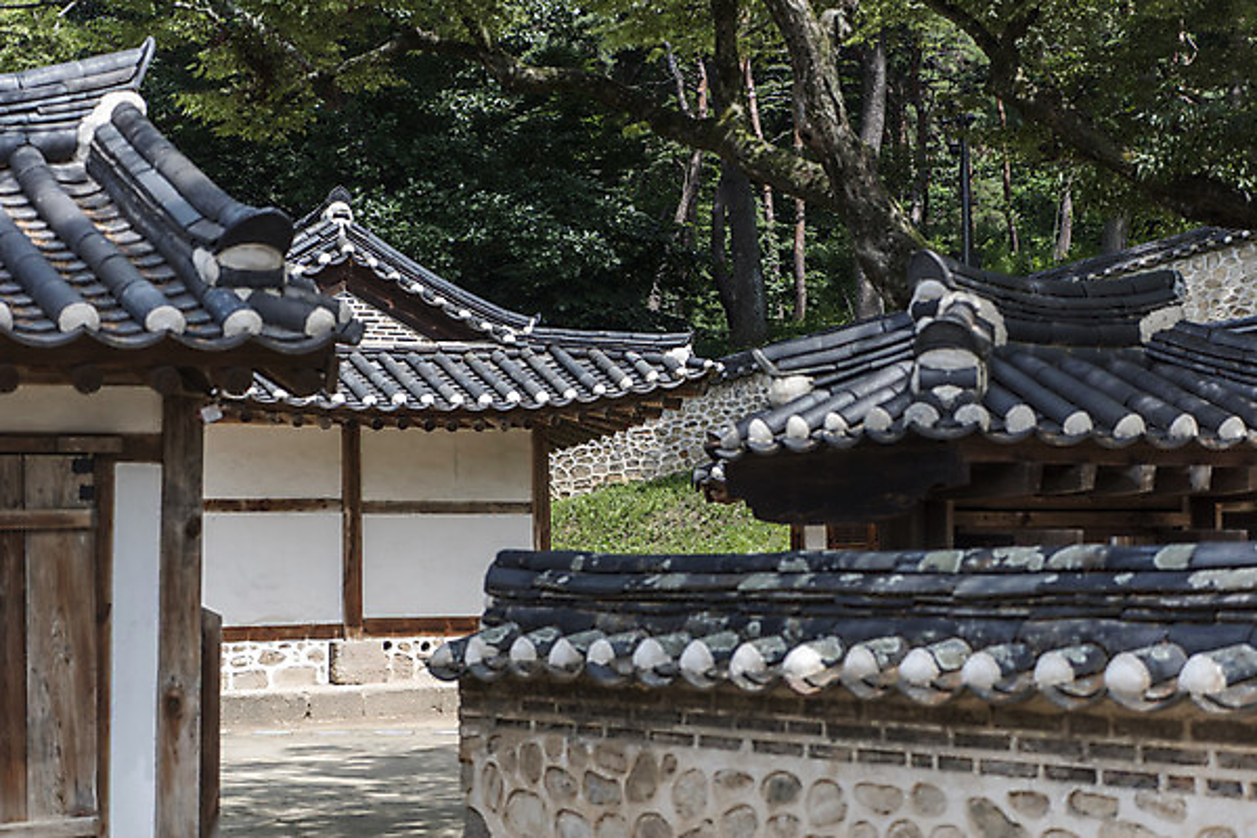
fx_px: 2444
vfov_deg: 19.5
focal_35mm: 70
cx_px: 628
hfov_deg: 28.8
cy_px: 419
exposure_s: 1/400
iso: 160
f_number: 3.5
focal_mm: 70
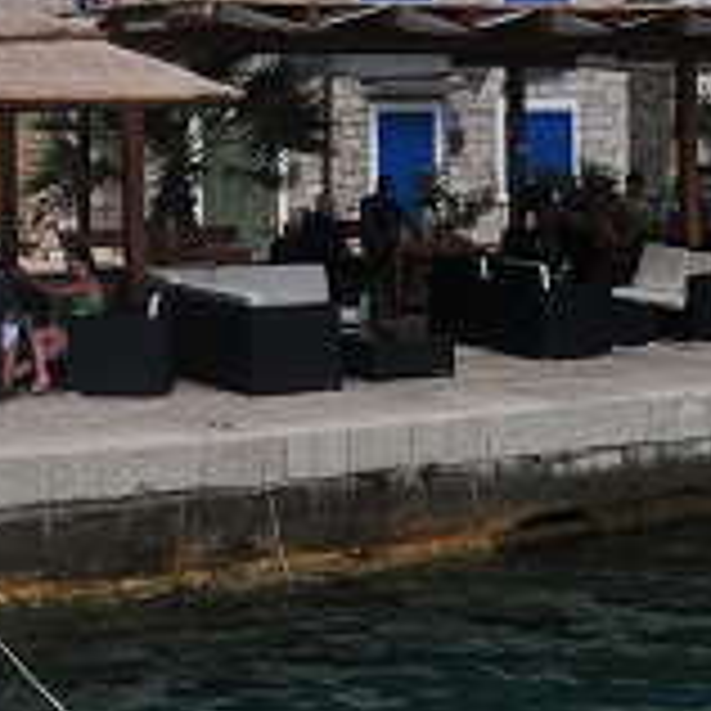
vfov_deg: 22.7
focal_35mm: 75
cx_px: -274
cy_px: 169
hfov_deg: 20.4
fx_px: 1754
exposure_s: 1/1250
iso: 200
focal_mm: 17
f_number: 8
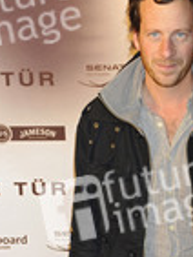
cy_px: 293
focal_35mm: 177
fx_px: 1314
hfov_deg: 8.4
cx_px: 186
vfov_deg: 11.0
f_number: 5.6
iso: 500
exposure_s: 1/125
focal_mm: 65
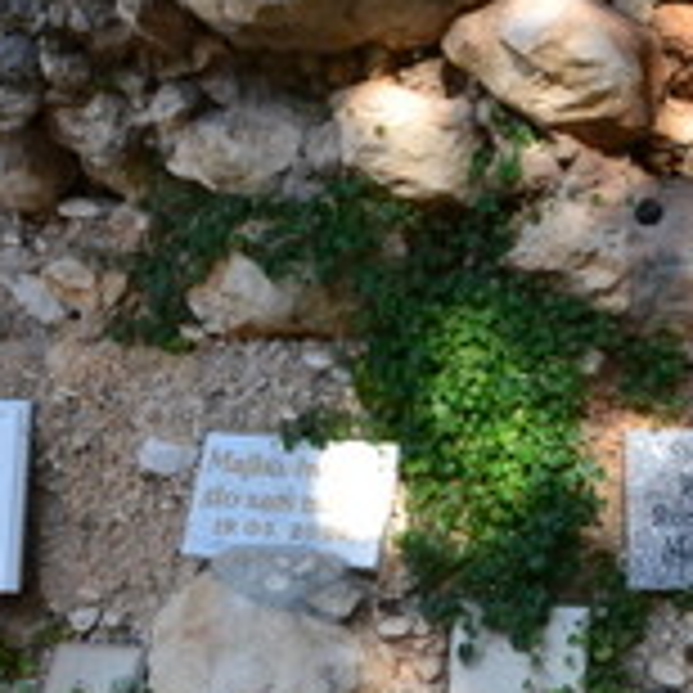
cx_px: 1170
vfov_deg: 11.9
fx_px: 3307
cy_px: 513
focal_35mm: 146
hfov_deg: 11.3
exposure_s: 1/60
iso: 450
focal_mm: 22
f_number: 8
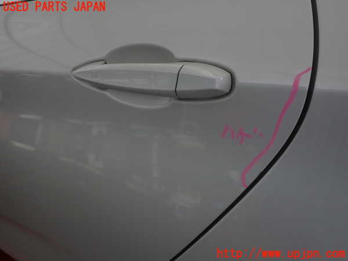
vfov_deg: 46.8
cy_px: 130
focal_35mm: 30
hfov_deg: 60.0
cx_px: 174
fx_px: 302
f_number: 2.3
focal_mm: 5.4
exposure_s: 1/60
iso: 100
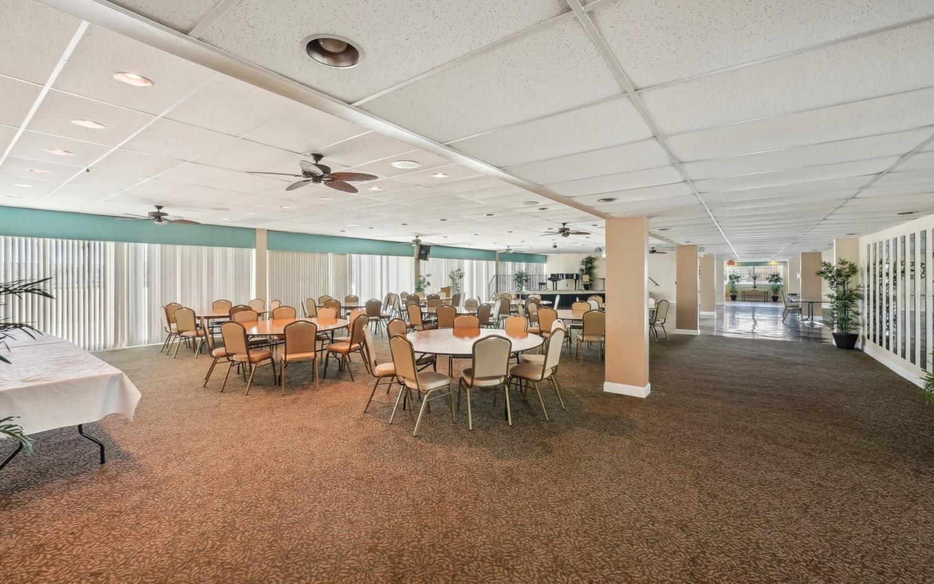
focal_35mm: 15
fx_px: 382
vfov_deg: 74.8
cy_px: 294
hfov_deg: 101.5
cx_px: 473
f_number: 8
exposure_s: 1/30
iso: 800
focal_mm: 14
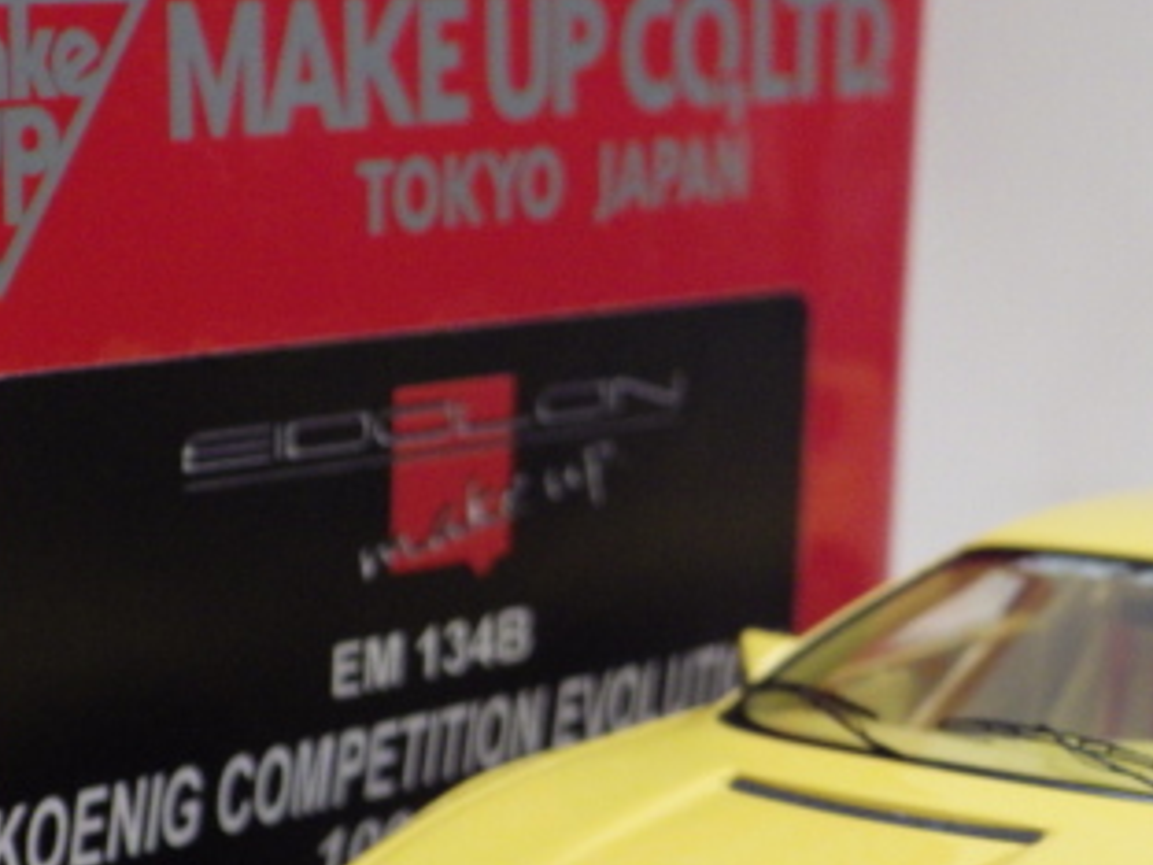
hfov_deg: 16.2
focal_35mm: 121
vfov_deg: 12.2
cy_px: 776
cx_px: 909
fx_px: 4030
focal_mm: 10.7
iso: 500
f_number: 4
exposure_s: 1/60
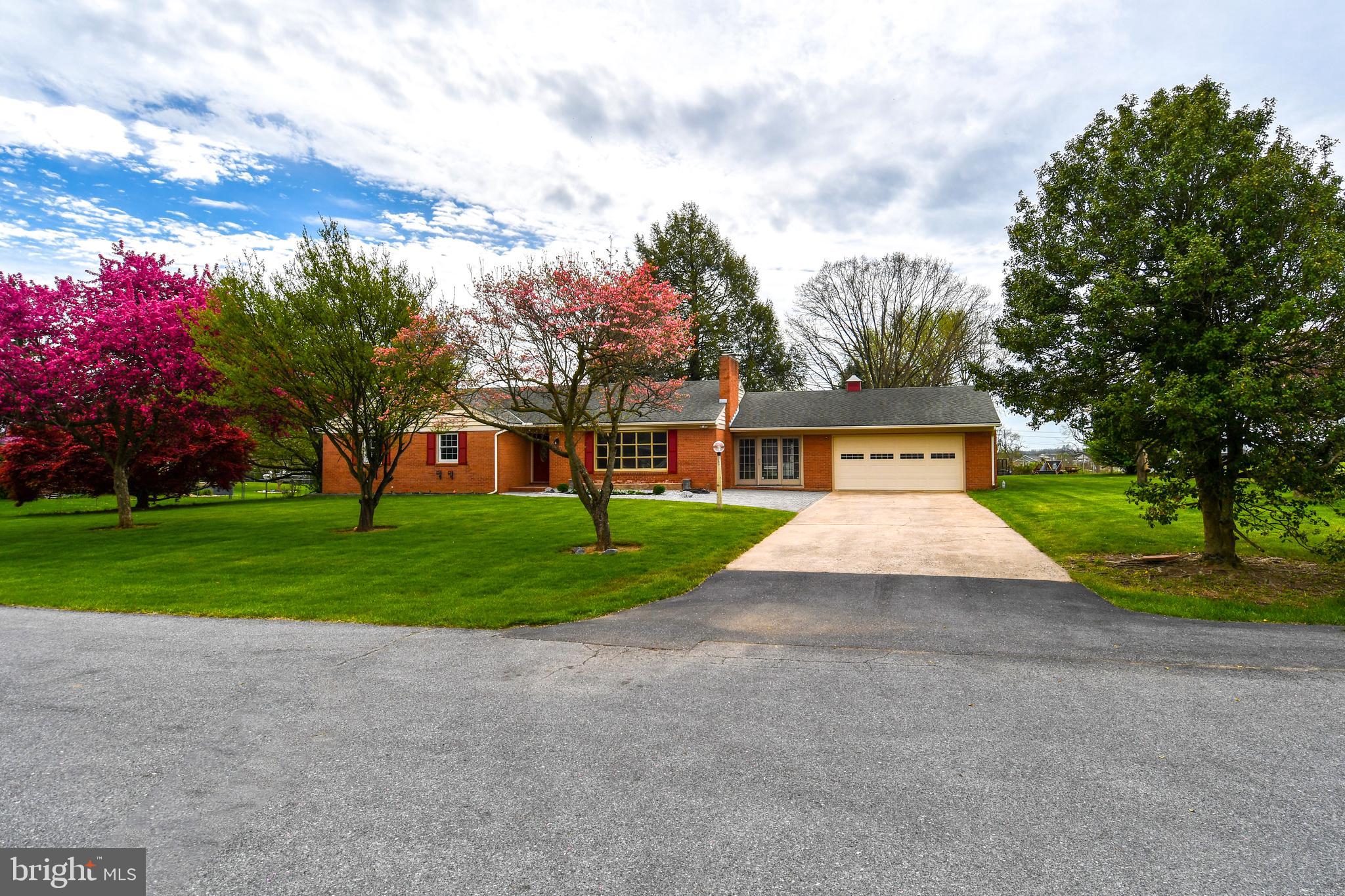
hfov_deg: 86.9
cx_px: 672
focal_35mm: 19
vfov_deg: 64.5
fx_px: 710
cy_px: 448
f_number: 9
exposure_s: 1/320
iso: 100
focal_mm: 13
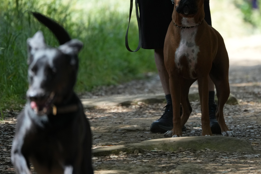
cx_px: 176
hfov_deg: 3.4
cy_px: 74
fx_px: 4378
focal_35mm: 604
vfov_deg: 2.3
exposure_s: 1/800
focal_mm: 400
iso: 1250
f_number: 6.3
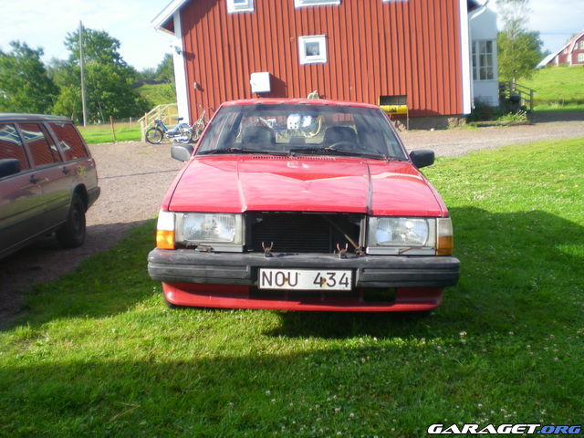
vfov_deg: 37.7
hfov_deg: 49.0
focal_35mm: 38
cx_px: 292
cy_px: 219
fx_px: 641
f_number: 3.1
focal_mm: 6.3
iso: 50
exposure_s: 1/250
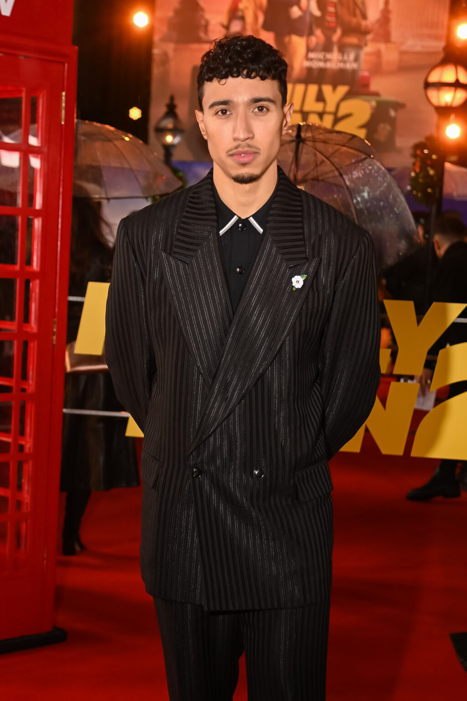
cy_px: 350
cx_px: 234
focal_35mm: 48
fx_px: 934
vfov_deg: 41.1
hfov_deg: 28.1
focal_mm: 48
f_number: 4
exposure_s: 1/400
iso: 1250
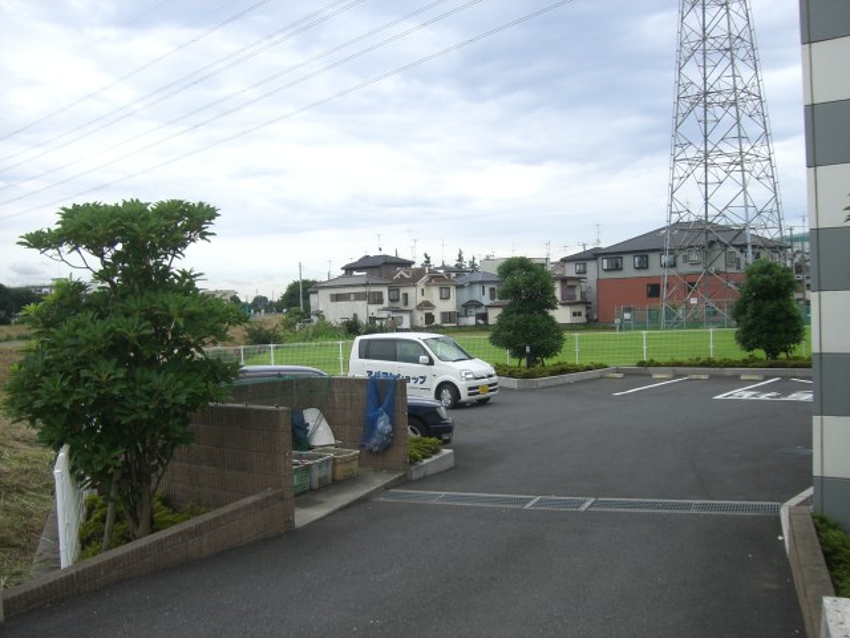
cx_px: 425
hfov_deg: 49.0
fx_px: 933
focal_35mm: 38
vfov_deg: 37.7
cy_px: 319
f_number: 4.3
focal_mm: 6.2
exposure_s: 1/200
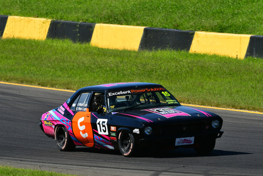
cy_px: 90
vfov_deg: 2.8
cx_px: 135
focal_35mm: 495
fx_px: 3617
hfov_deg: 4.2
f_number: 13
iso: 500
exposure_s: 1/640
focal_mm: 320
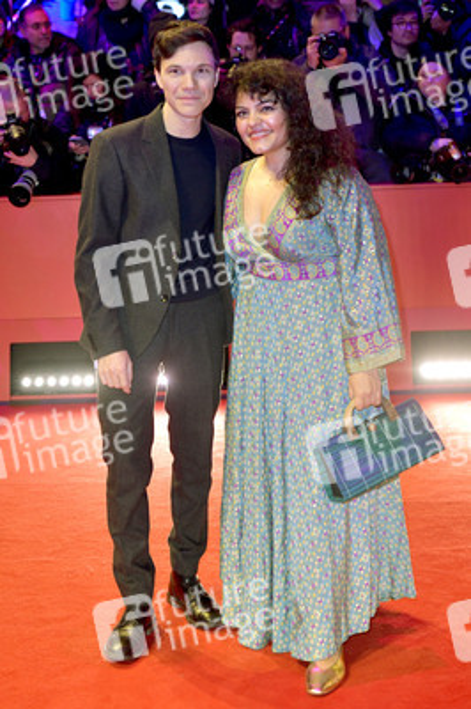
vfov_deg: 36.3
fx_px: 1081
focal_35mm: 55
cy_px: 354
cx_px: 236
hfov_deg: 24.6
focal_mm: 55
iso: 1600
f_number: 5.6
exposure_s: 1/250
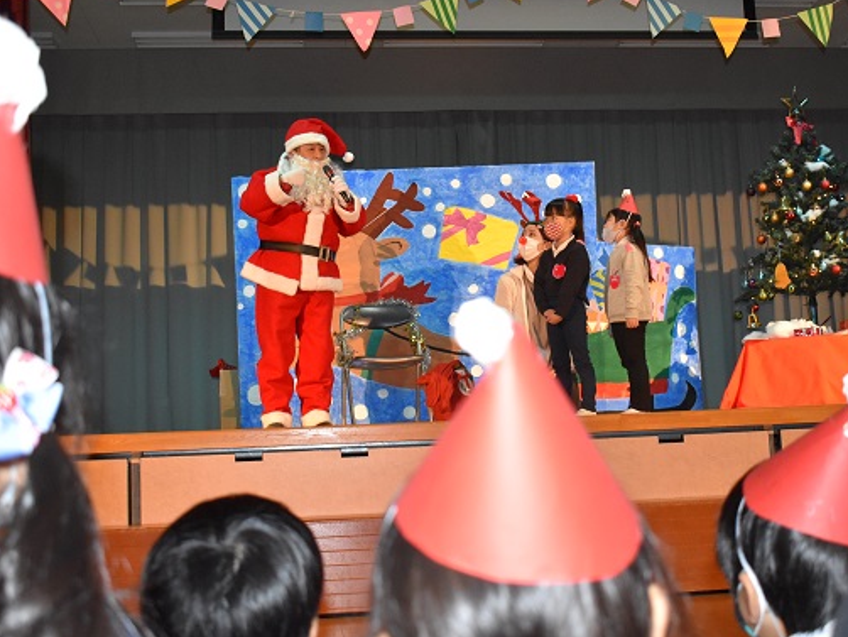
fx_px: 1216
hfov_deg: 38.4
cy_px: 285
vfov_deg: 29.3
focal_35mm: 50
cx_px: 478
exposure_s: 1/60
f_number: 4
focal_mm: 27
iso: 3600
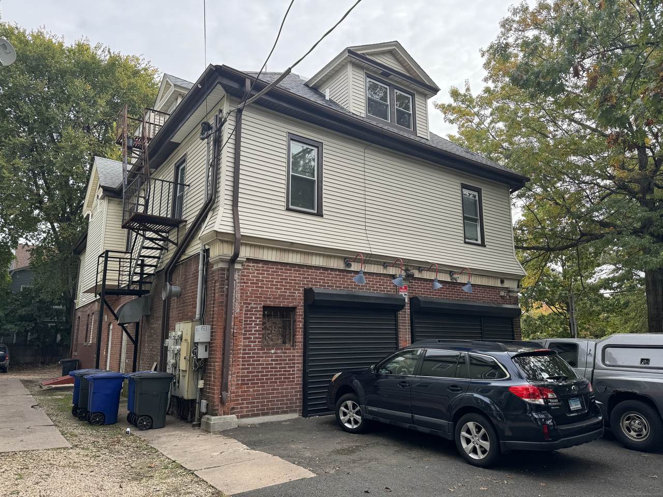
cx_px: 332
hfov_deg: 71.6
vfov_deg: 56.8
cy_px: 248
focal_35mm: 24
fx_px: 460
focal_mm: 6.86
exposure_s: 1/1172
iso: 80
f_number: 1.78
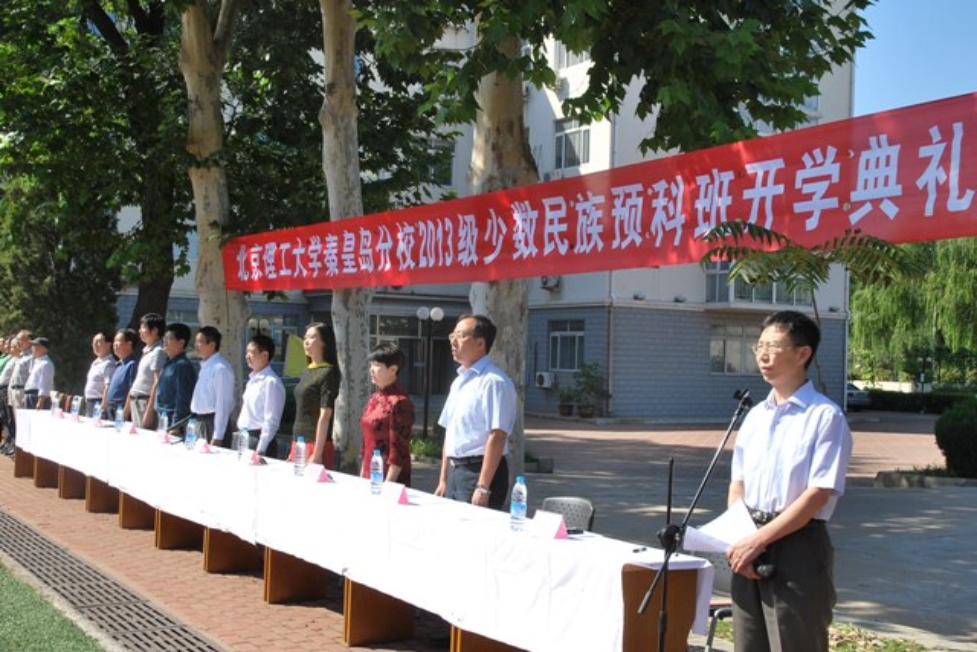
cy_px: 326
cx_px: 488
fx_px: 1059
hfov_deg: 49.5
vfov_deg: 34.2
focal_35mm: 39
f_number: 8
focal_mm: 26
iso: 100
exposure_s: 1/250
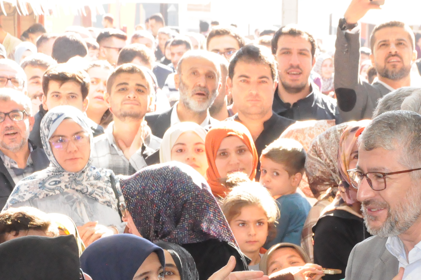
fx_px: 2009
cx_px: 441
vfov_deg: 7.9
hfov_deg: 11.8
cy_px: 272
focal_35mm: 172
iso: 3200
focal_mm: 50
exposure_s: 1/200
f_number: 10
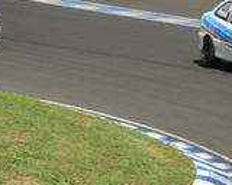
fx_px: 3873
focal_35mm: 564
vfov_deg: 2.7
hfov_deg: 3.4
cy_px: 199
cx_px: 536
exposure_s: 1/400
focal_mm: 80
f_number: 11
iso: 200
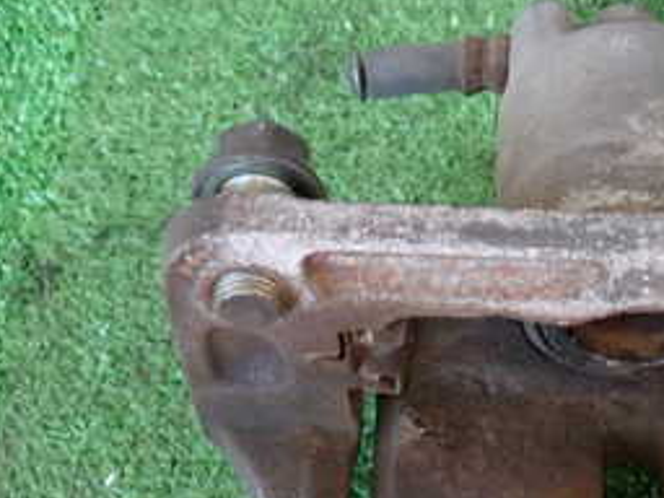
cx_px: 680
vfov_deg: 15.4
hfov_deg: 19.8
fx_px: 1841
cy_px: 345
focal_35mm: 96
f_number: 2.8
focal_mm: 7.31
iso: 320
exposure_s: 1/40
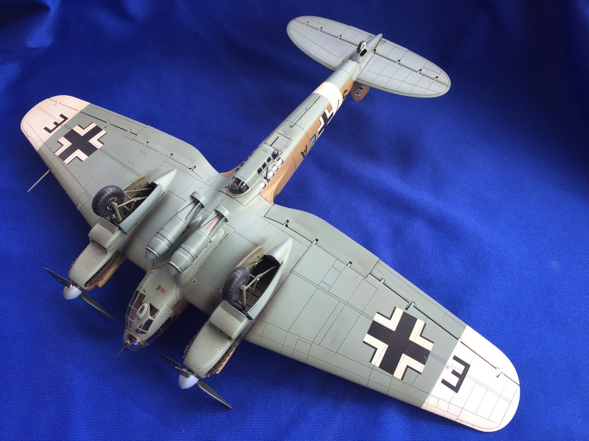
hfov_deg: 61.7
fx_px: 493
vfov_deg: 48.2
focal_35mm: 29
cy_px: 220
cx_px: 294
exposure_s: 1/209
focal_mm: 4.15
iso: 32
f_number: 2.2
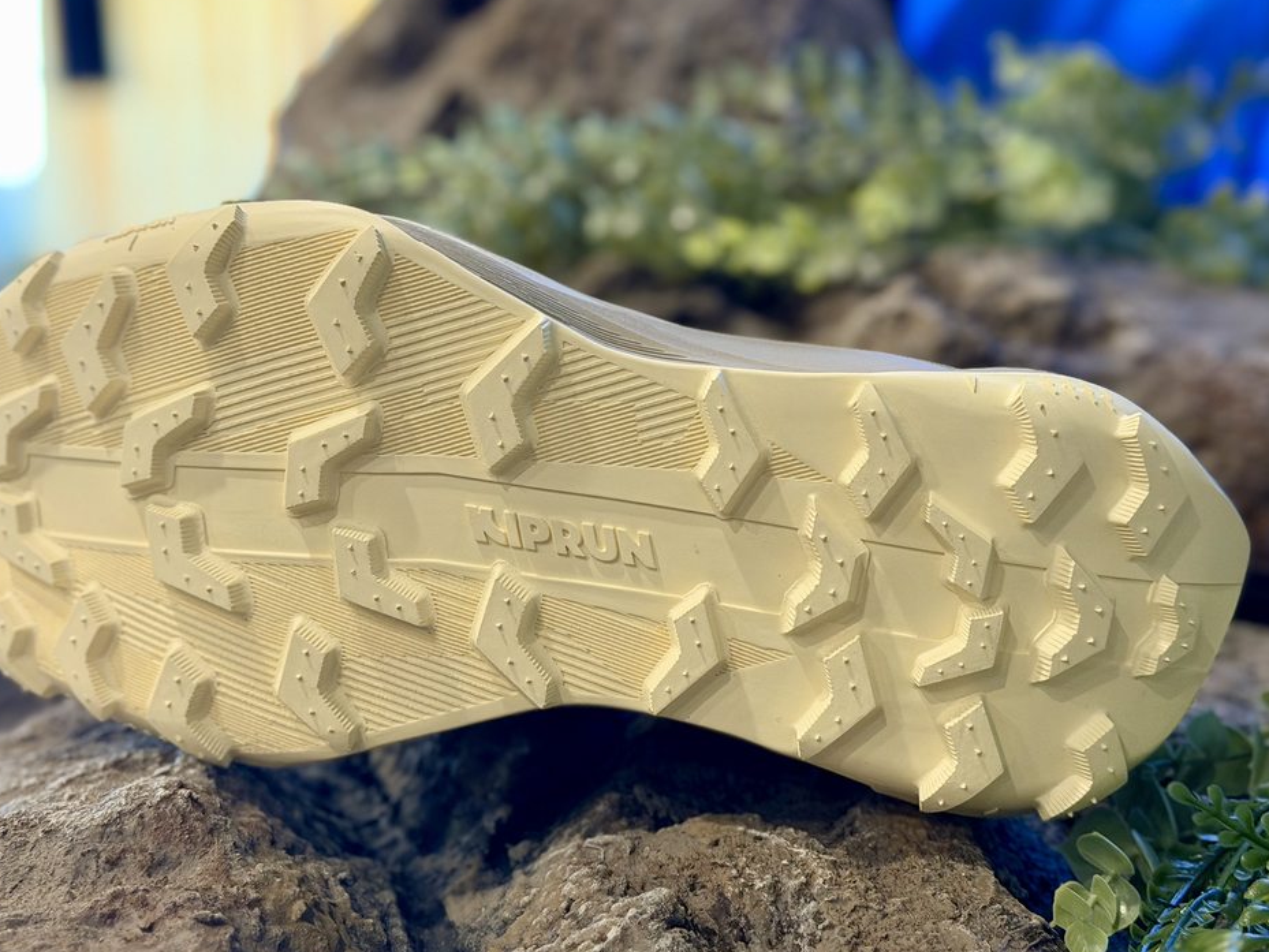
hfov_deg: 31.2
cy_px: 529
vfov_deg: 23.6
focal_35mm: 62
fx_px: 2273
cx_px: 559
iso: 200
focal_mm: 6.76
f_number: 1.78
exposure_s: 1/50
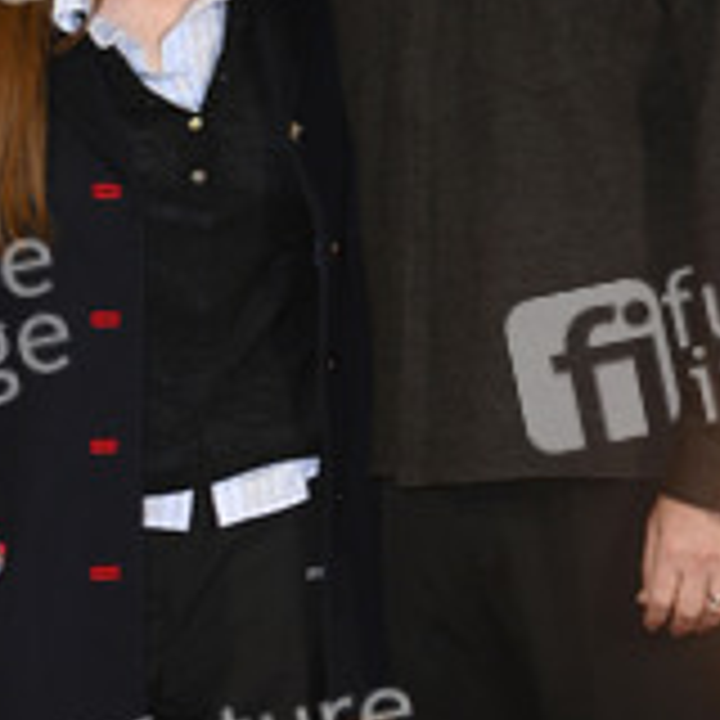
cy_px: 122
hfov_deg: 7.8
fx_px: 5248
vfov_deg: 7.8
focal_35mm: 223
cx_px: 328
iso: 1000
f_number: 5.6
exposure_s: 1/80
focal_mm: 105
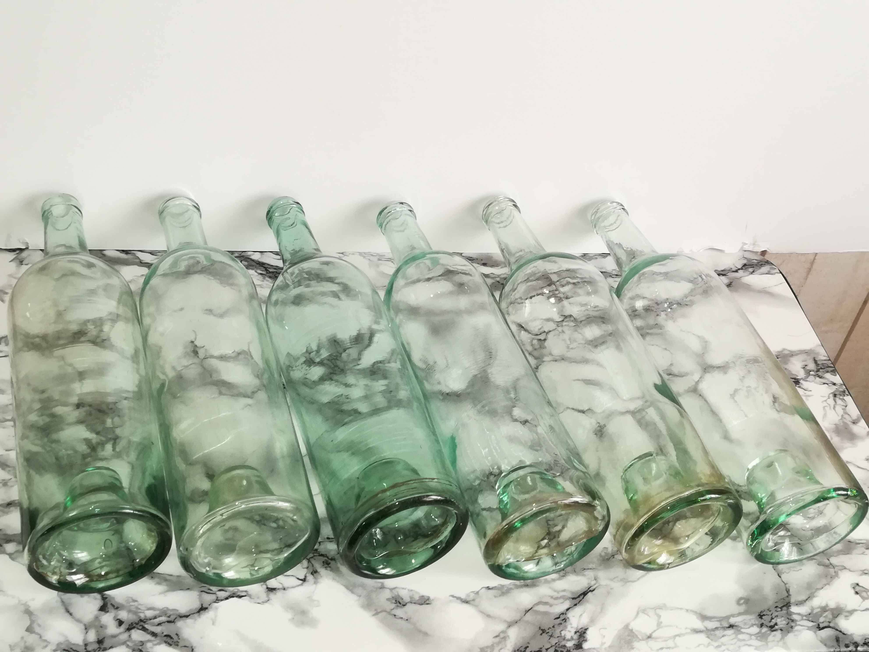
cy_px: 326
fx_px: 904
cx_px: 434
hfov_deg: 51.4
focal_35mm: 36
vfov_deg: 39.7
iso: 200
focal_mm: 3.83
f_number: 2.2
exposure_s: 1/33.3
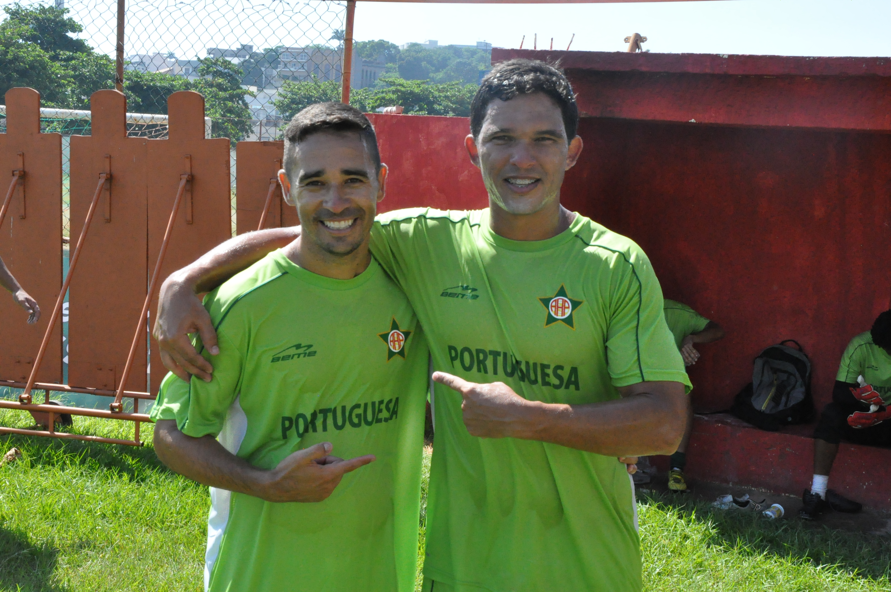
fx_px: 1483
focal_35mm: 60
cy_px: 296
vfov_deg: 22.6
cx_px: 446
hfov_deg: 33.4
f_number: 16
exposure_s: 1/1000
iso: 3200
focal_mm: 40
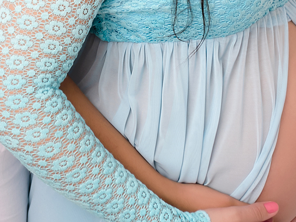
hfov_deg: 15.4
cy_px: -158
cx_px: 89
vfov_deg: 10.9
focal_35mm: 128
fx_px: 1095
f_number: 3.5
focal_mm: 35
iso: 125
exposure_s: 1/100
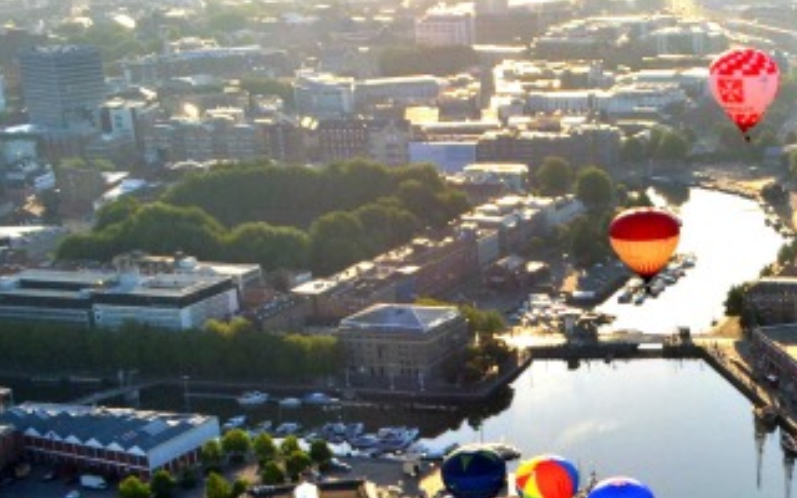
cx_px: 1001
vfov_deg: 16.4
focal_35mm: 79
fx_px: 1716
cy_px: 386
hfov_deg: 23.5
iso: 100
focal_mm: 18
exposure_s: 1/200
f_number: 7.1
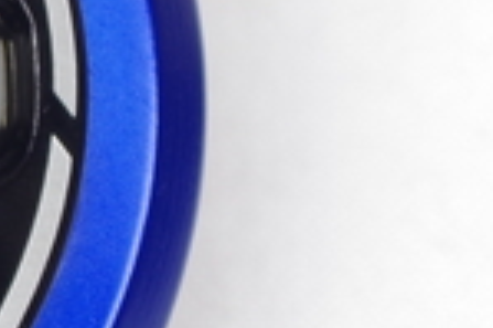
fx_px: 5294
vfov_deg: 3.5
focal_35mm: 387
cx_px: -457
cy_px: 33
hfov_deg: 5.2
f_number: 4.5
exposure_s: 1/13
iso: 100
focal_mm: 40
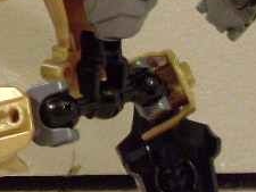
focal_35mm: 173
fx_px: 1280
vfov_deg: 8.6
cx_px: -156
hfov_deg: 10.9
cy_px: 20
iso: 200
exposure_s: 1/6
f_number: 3
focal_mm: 6.3
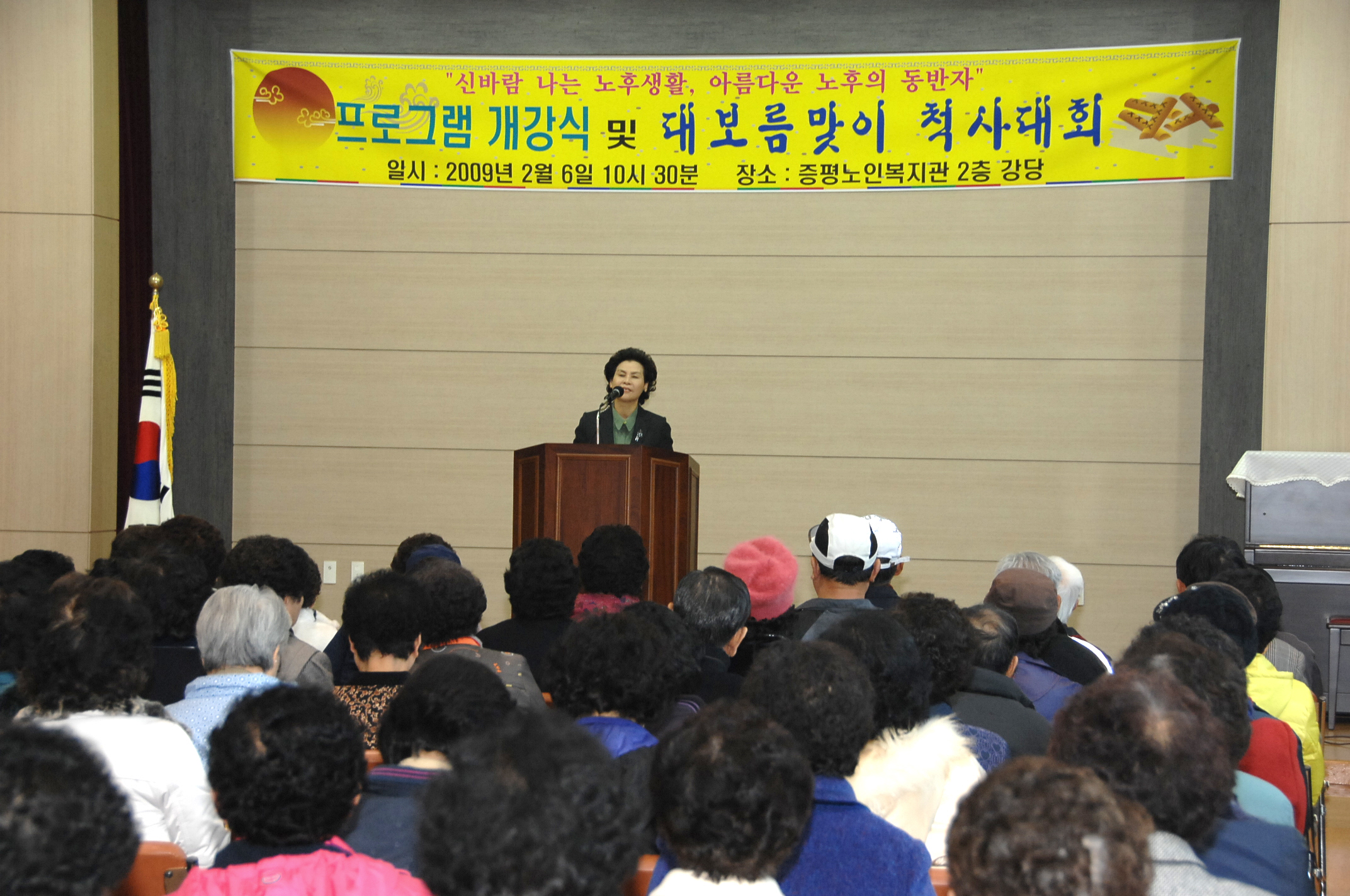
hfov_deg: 24.6
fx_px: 3090
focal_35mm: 82
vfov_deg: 16.5
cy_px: 448
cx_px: 675
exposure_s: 1/60
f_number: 5.6
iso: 400
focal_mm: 55
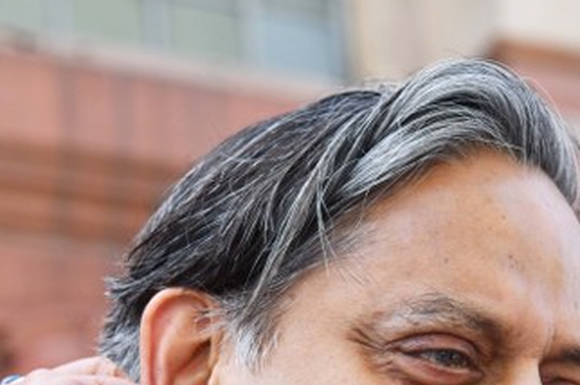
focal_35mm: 174
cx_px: 393
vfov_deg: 7.8
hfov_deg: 11.8
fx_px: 2800
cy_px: 375
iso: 400
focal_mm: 70
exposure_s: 1/500
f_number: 6.3
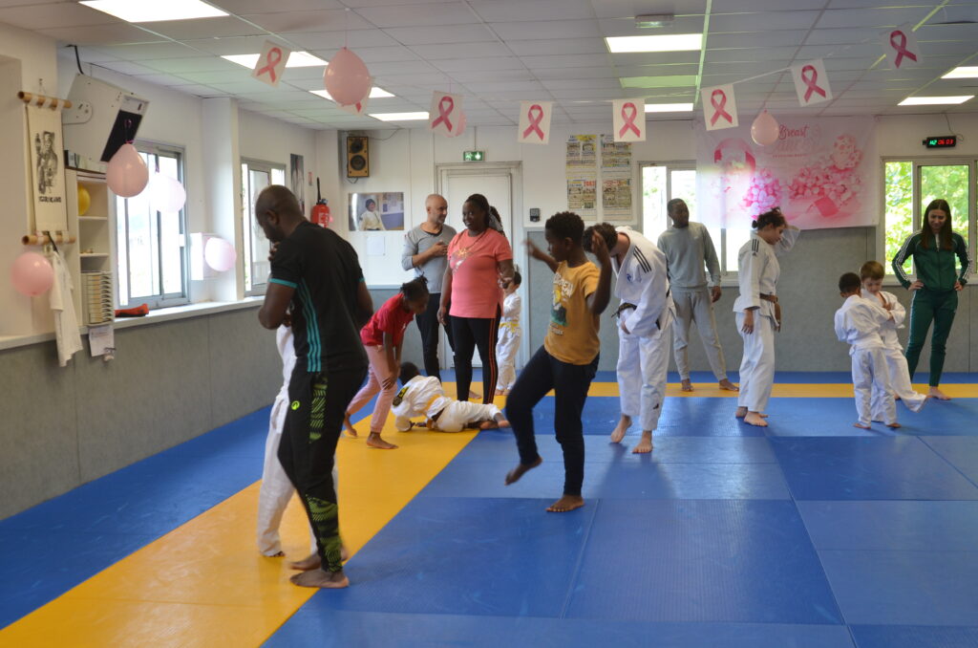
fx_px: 1139
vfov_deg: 31.7
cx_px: 489
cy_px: 324
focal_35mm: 42
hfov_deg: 46.5
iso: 400
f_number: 4.5
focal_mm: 28
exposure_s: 1/80
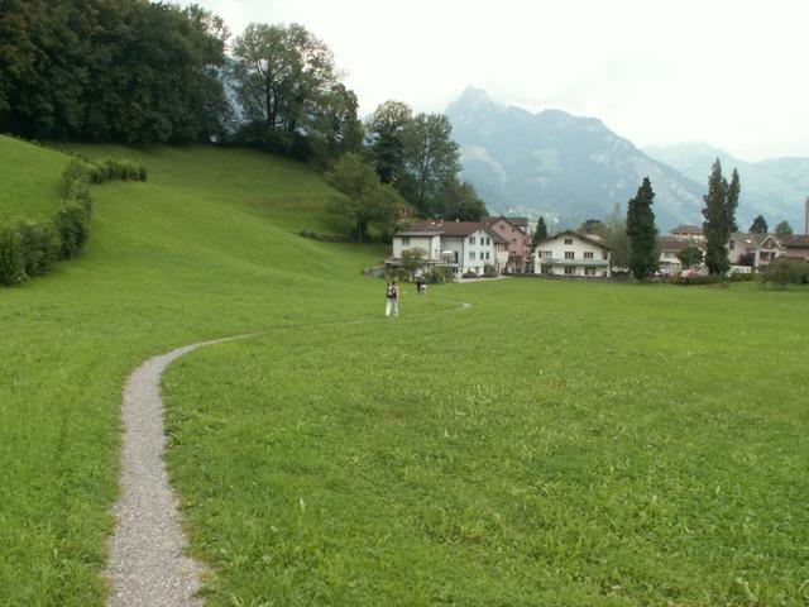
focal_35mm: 35
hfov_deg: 52.6
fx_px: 818
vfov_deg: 40.7
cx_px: 404
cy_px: 304
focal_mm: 5.86
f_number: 5
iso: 50
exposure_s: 1/125
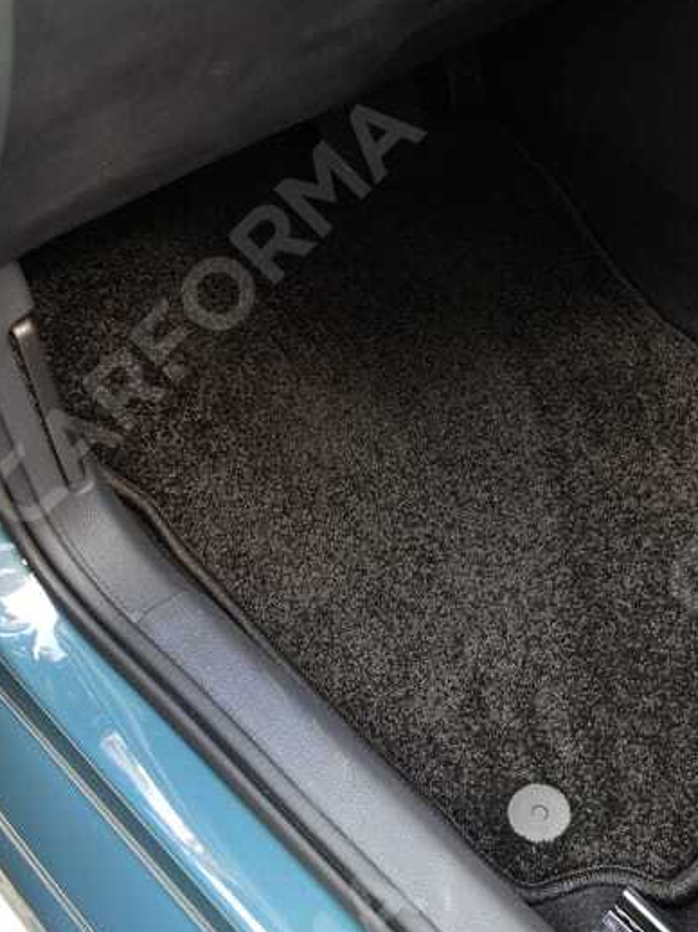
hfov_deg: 35.3
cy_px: 465
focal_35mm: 40
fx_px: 1076
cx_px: 500
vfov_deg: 46.8
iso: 800
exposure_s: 1/13
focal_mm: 18
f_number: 6.3
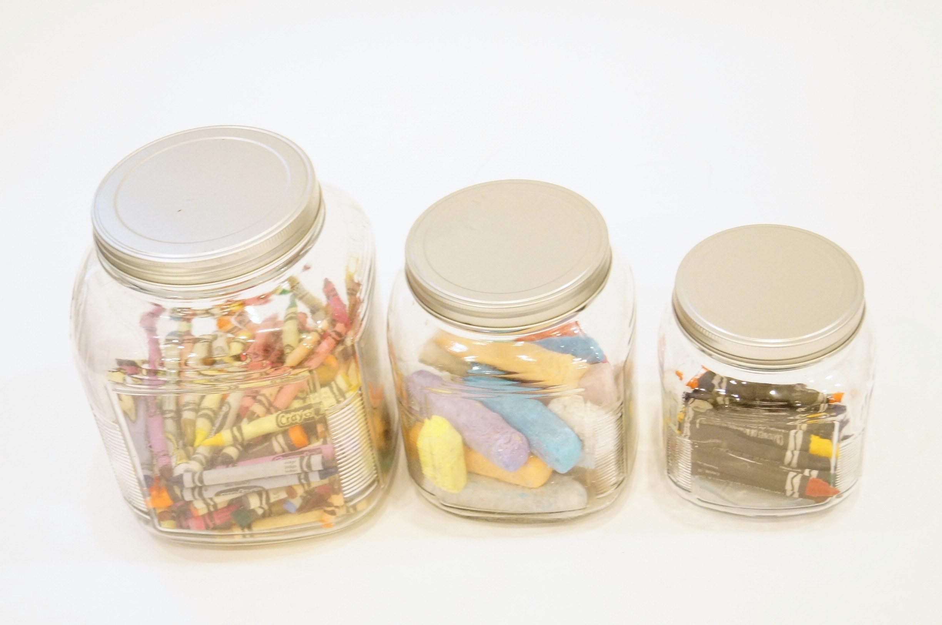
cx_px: 471
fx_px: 1372
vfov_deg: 25.7
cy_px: 312
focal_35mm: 52
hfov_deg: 37.9
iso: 3200
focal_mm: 35
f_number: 5
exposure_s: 1/50
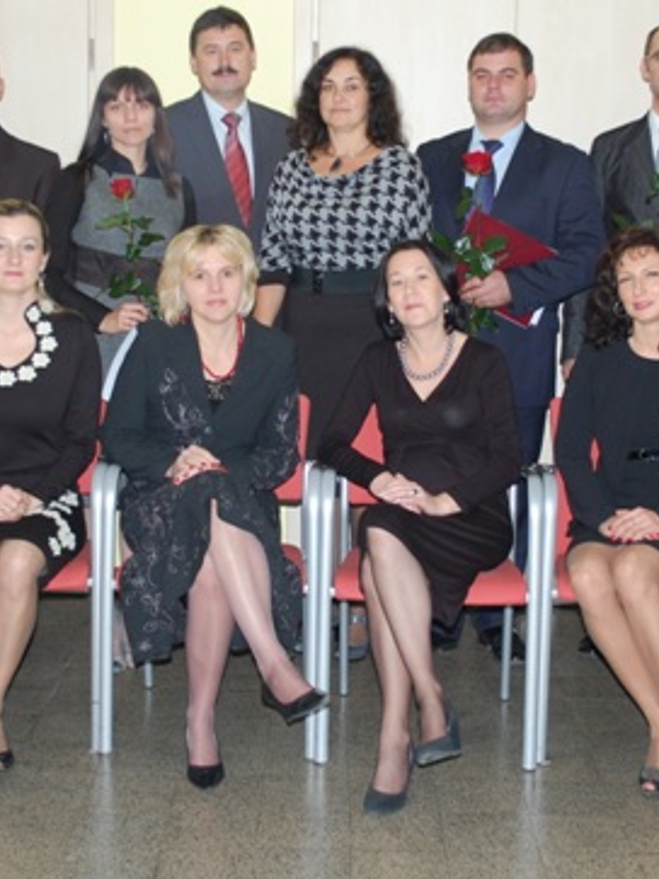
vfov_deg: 31.7
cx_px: 305
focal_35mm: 61
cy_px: 400
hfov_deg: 24.0
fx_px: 1549
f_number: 4.2
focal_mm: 24
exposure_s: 1/60
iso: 400
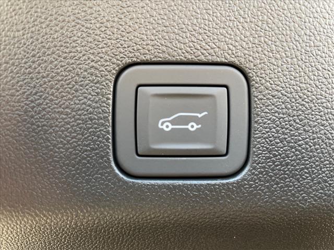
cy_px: 125
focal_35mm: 26
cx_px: 167
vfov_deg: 53.1
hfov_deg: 67.3
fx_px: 251
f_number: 1.6
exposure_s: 1/60
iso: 200
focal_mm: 4.2
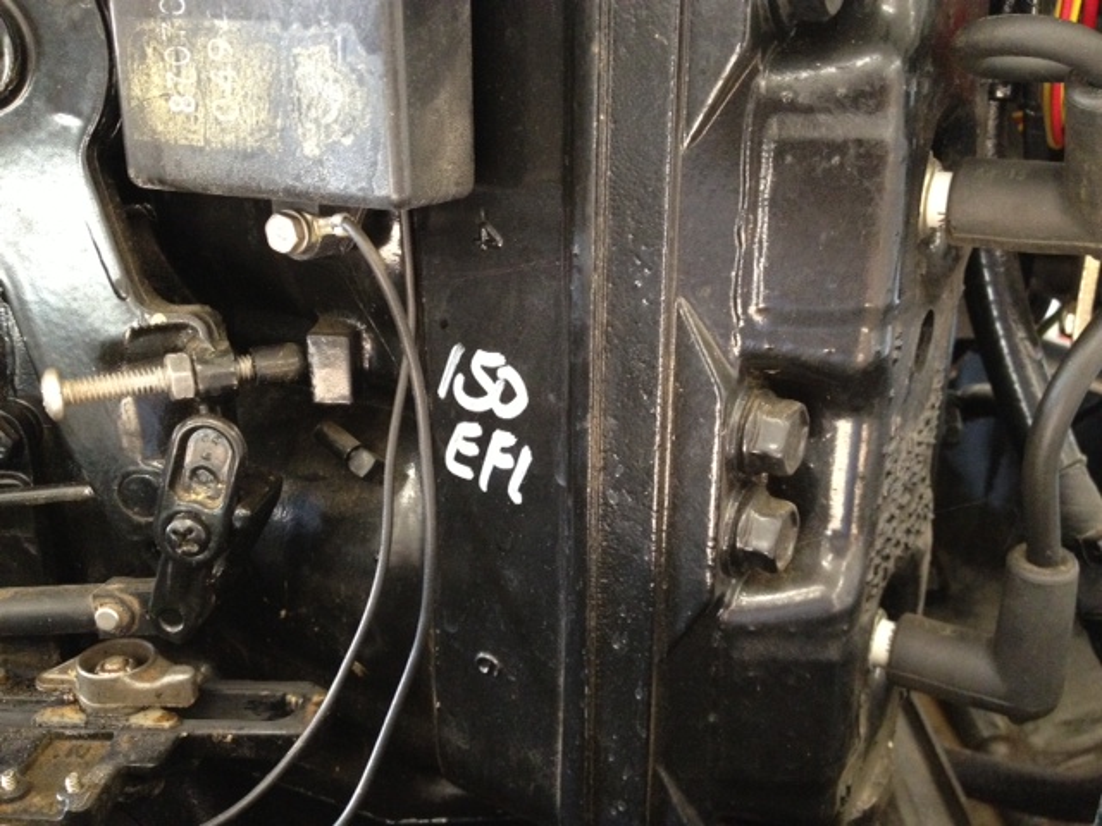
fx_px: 1114
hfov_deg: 52.6
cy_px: 413
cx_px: 551
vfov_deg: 40.7
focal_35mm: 35
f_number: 2.4
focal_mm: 4.28
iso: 400
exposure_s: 1/20
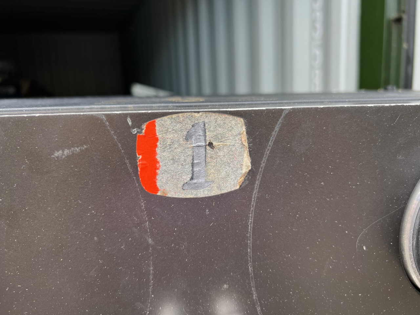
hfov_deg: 67.3
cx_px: 210
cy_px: 158
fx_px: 315
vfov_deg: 53.1
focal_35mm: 26
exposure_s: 1/121
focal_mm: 5.7
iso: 40
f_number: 1.5
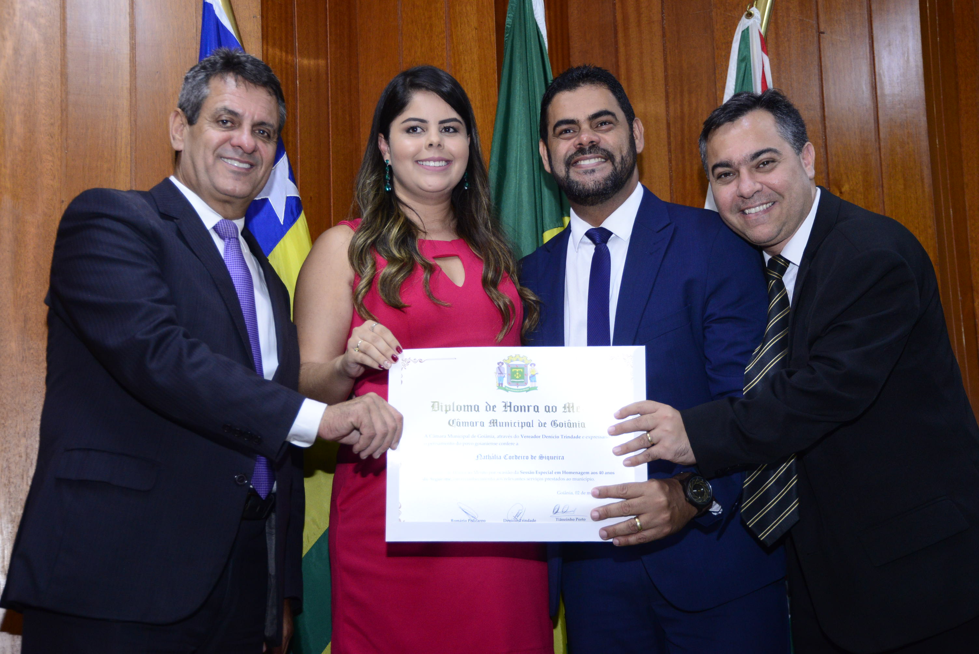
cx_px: 490
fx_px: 1496
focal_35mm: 55
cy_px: 327
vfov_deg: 24.6
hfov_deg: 36.2
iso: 2500
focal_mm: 55
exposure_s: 1/125
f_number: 5.6
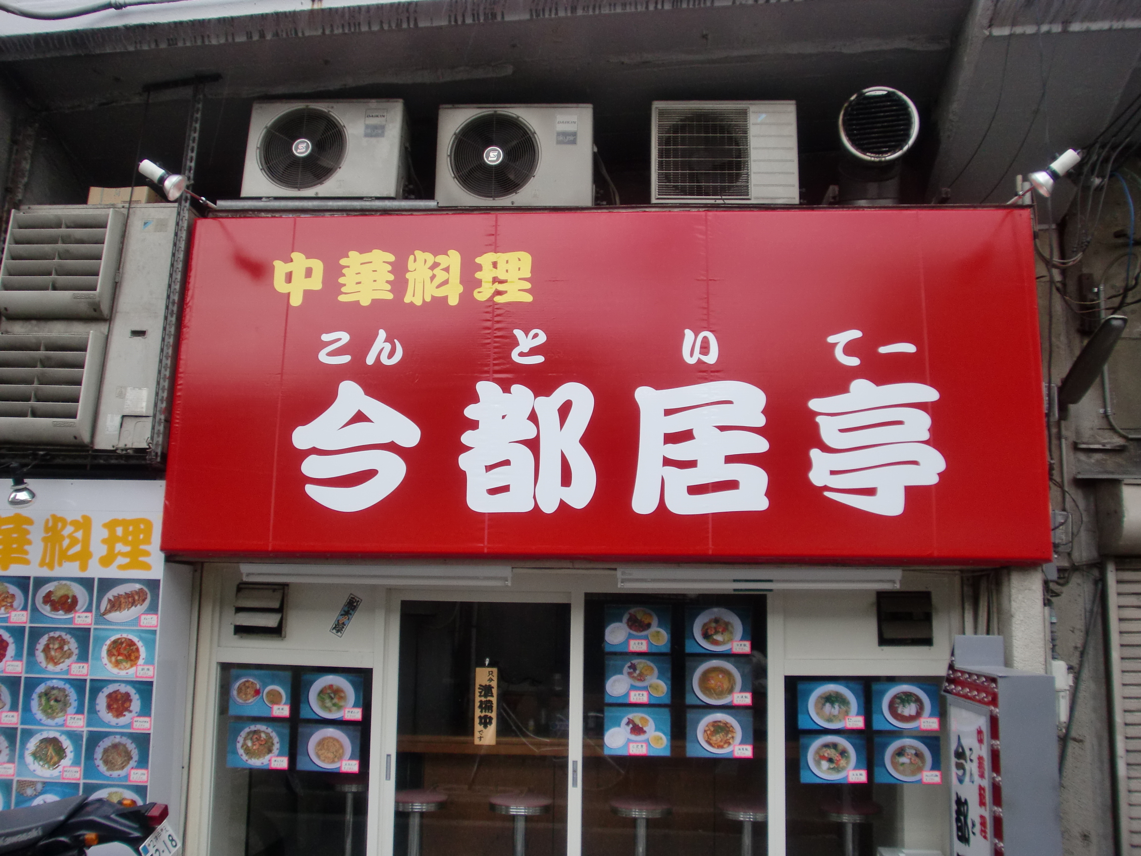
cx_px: 570
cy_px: 428
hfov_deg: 54.0
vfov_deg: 41.8
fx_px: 1121
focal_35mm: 34
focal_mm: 5.58
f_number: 2.8
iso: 64
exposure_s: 1/60
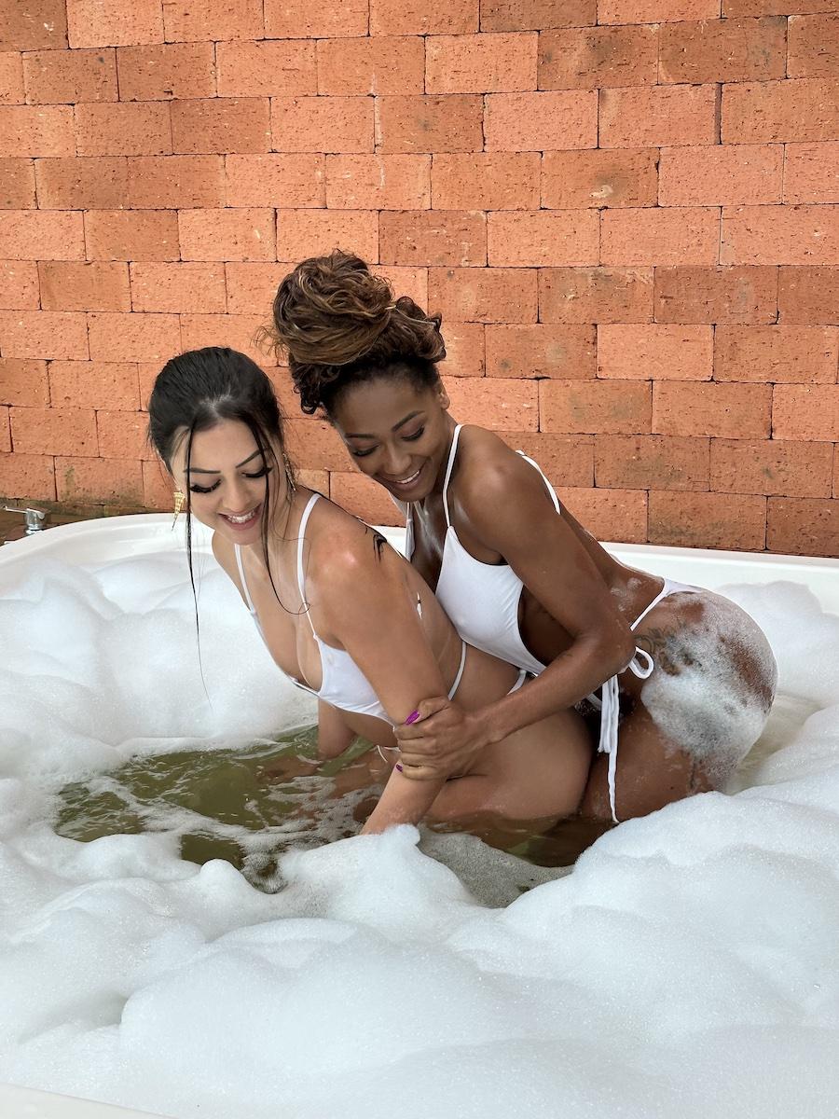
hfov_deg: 30.3
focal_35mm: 48
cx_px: 420
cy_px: 560
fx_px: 1551
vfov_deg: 39.7
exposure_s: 1/213
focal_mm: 6.86
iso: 50
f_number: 1.78
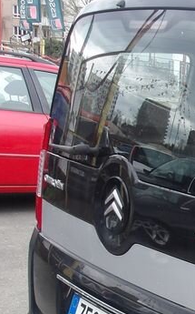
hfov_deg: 13.4
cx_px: 375
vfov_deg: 24.0
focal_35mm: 85
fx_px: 724
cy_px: 257
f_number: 3
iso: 100
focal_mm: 4.9
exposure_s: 1/159
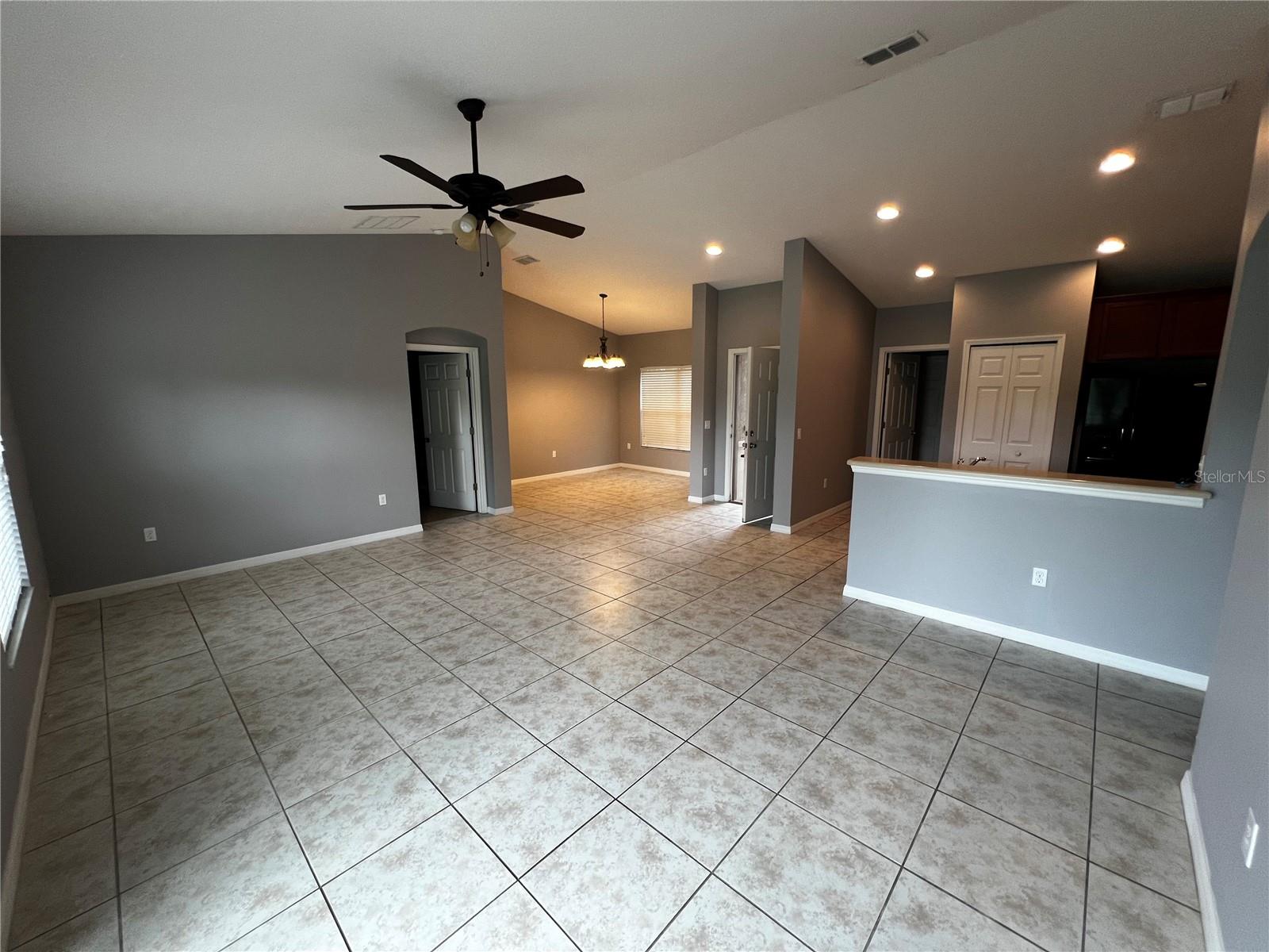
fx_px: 477
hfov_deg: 106.2
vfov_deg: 89.9
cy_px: 476
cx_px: 634
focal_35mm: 13
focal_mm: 1.57
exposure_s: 1/99
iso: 160
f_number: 1.8
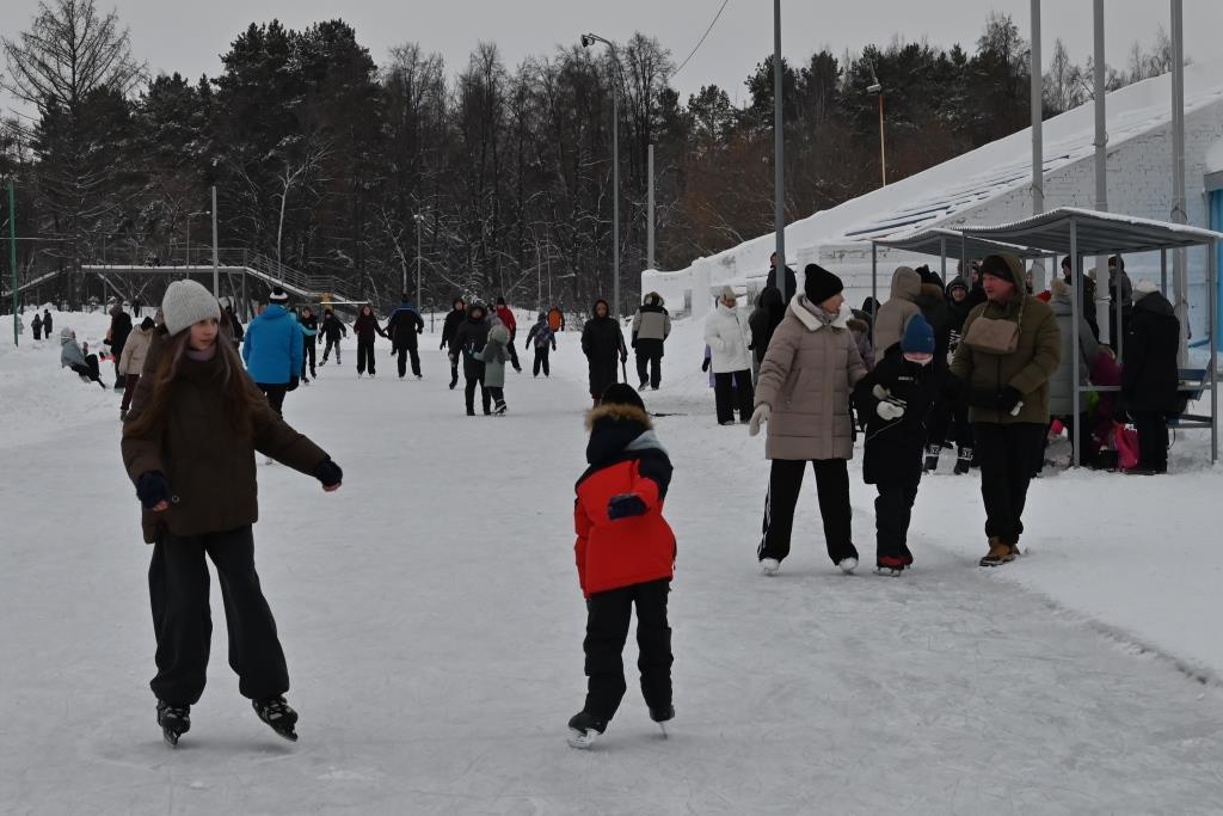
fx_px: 2786
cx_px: 612
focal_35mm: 82
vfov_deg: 16.7
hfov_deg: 24.8
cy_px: 408
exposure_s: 1/400
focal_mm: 55
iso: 640
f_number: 11
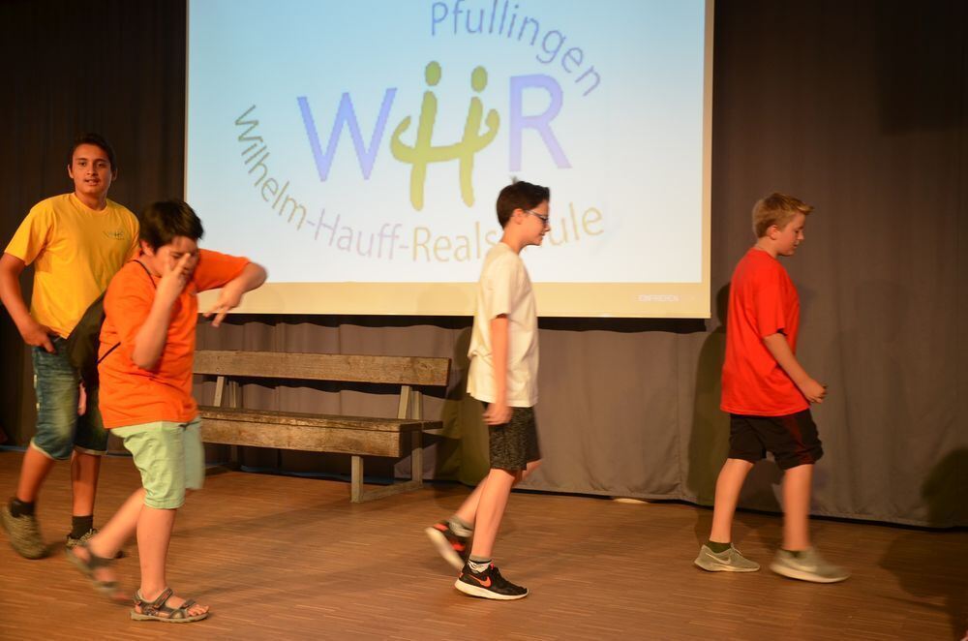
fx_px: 1046
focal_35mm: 39
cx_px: 484
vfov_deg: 34.1
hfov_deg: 49.6
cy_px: 320
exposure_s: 1/80
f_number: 4.5
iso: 400
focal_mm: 26
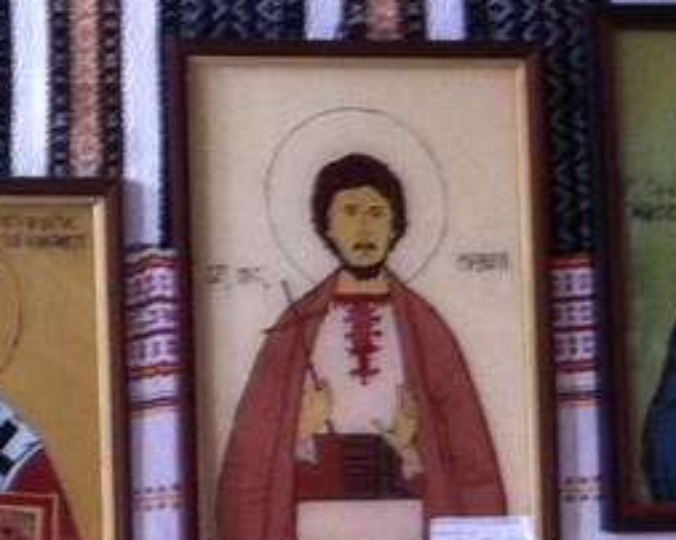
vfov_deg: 9.1
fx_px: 3239
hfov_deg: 11.2
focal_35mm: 162
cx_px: -510
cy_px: -446
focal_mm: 3.85
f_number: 2.8
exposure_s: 1/15
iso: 125
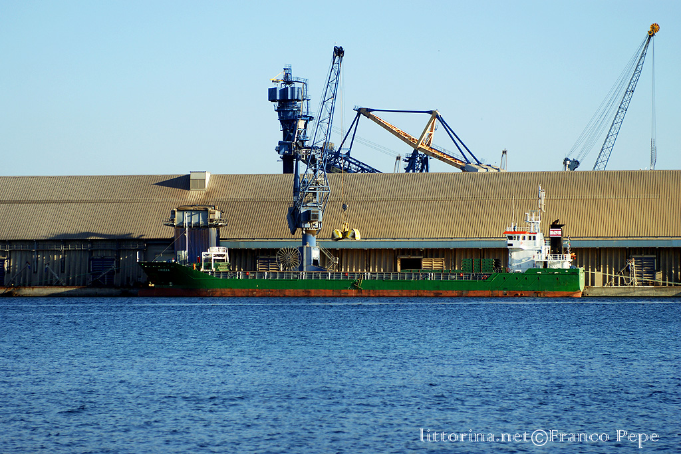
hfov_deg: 16.1
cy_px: 227
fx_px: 2411
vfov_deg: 10.7
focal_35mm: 128
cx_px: 340
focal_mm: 85
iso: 200
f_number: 5.6
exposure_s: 1/500
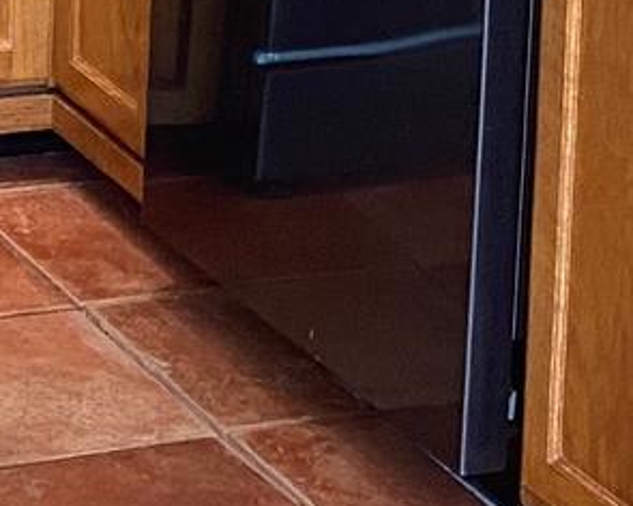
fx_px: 3297
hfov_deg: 10.6
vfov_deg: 8.0
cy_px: -785
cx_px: -292
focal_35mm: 176
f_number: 1.8
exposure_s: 1/60
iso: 80
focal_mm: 4.25
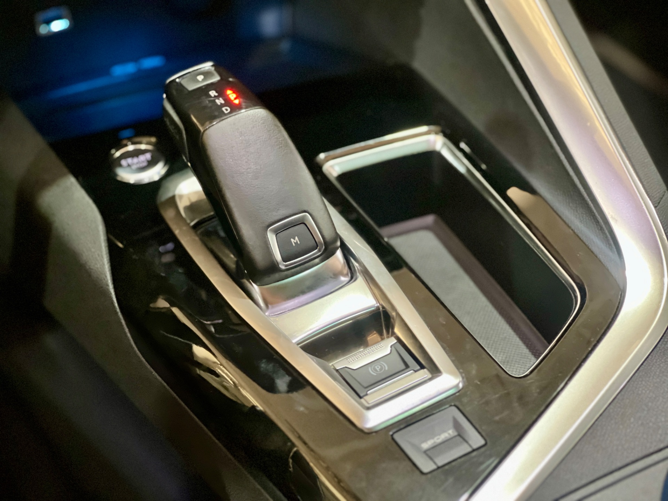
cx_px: 334
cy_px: 250
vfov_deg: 19.1
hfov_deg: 25.3
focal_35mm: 77
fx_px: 1486
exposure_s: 1/15
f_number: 2.8
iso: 800
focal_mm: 9
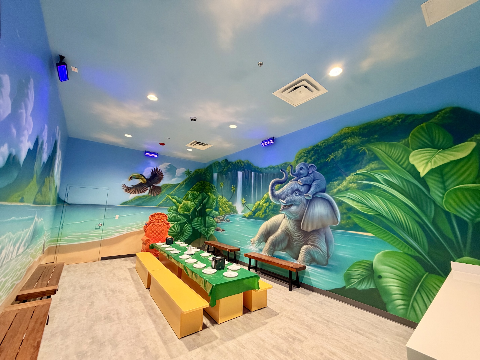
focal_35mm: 14
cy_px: 180
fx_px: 194
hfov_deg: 102.1
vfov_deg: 85.7
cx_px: 240
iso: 320
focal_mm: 2.22
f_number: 2.2
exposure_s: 1/60
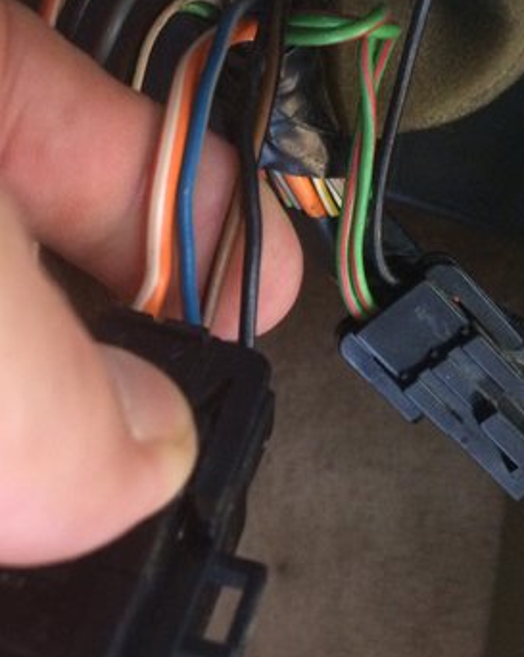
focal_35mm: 53
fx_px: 1029
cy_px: 409
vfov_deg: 35.2
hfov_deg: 27.9
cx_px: 92
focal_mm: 4.15
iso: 320
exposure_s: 1/30
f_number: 2.2
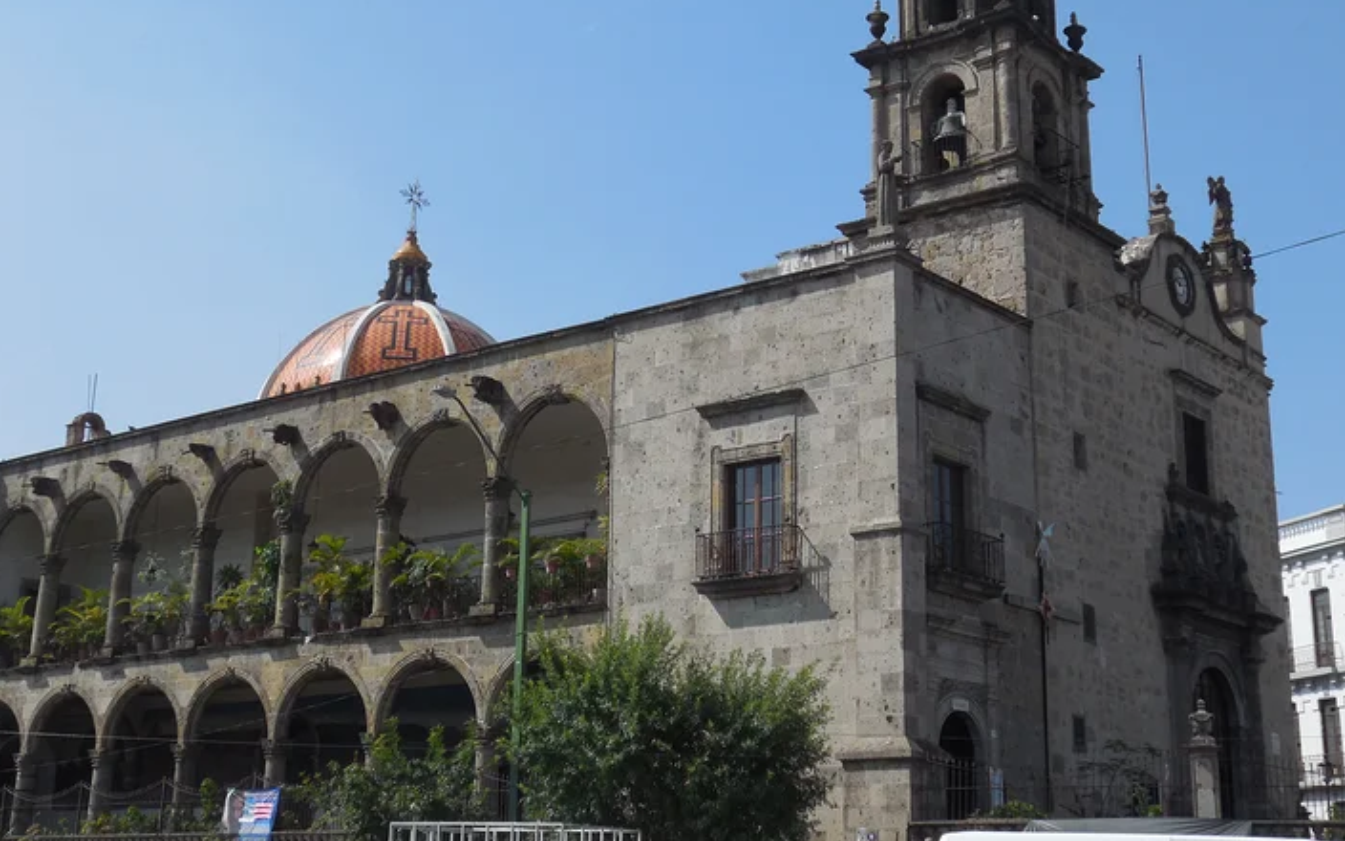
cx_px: 636
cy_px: 336
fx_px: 1943
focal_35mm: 53
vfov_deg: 24.4
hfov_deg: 38.2
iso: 125
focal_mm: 7.8
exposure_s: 1/1000
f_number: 4.5
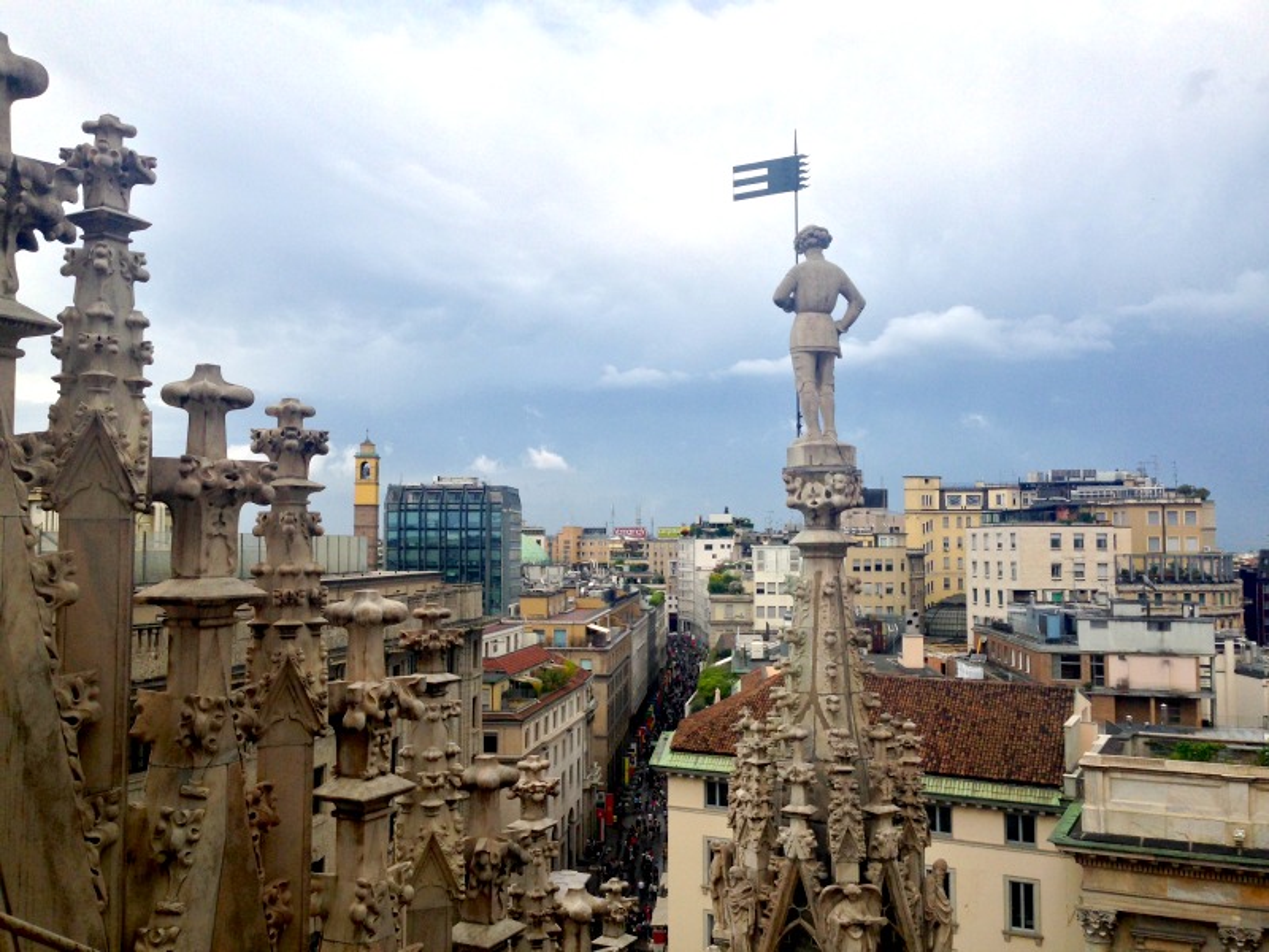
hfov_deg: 55.4
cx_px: 634
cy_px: 476
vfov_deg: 42.9
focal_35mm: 33
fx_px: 1210
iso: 50
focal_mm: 4.12
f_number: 2.4
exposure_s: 1/2088
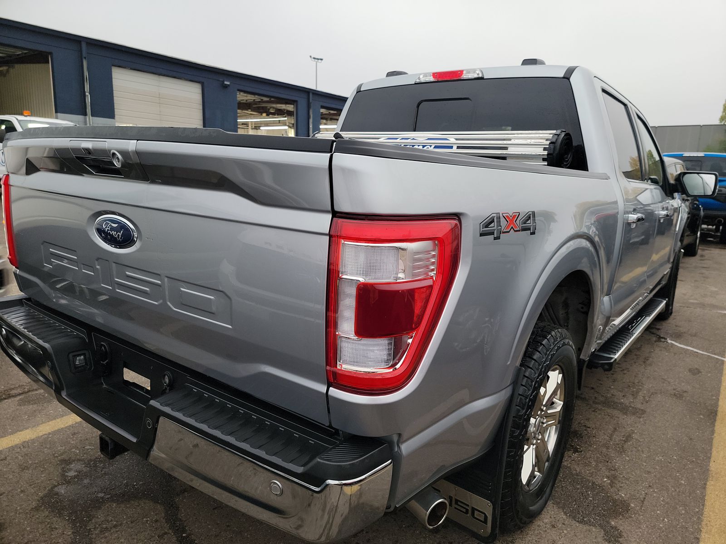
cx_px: 363
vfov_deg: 56.8
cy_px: 272
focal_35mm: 24
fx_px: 503
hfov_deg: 71.6
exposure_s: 1/59
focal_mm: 6.7
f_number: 1.8
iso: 78
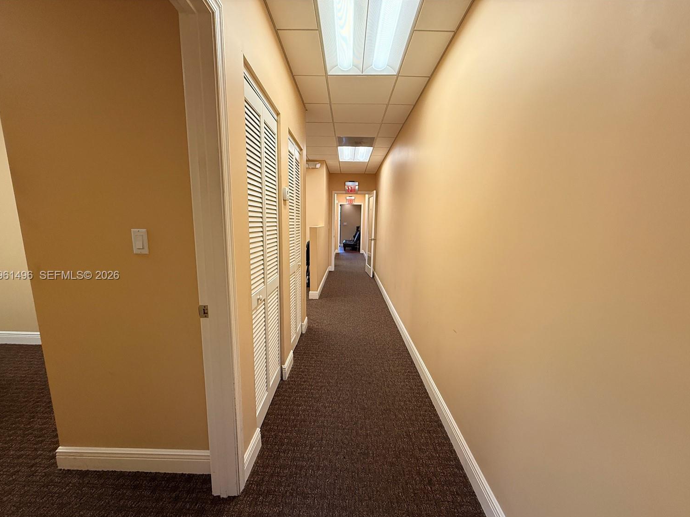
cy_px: 276
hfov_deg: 98.2
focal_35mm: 15
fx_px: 299
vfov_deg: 81.6
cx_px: 345
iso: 200
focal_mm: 2.22
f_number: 2.2
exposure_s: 1/120
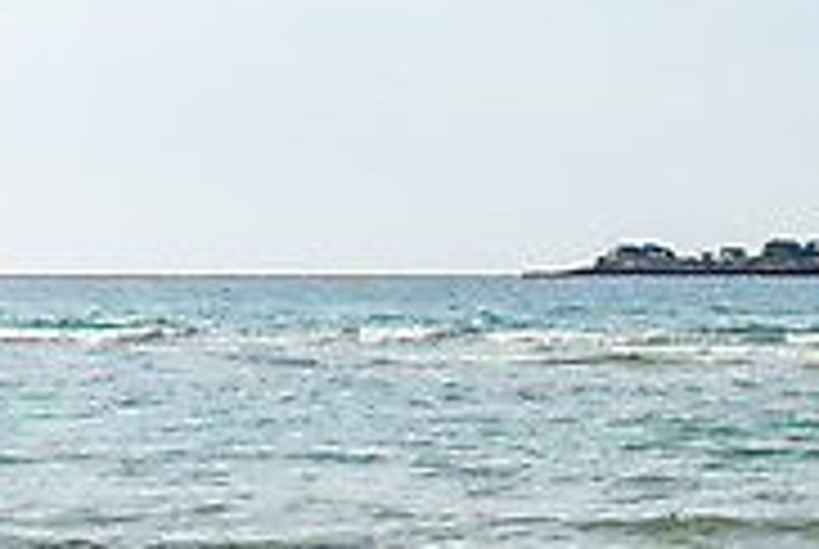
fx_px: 3145
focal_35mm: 138
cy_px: 63
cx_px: 1145
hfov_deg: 14.1
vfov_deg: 9.9
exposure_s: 1/500
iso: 100
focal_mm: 42
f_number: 8
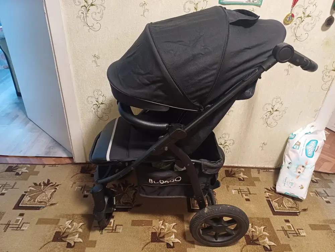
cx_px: 168
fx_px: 242
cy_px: 126
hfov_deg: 69.4
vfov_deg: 54.9
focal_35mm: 25
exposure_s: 1/25
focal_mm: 4.65
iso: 500
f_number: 1.8
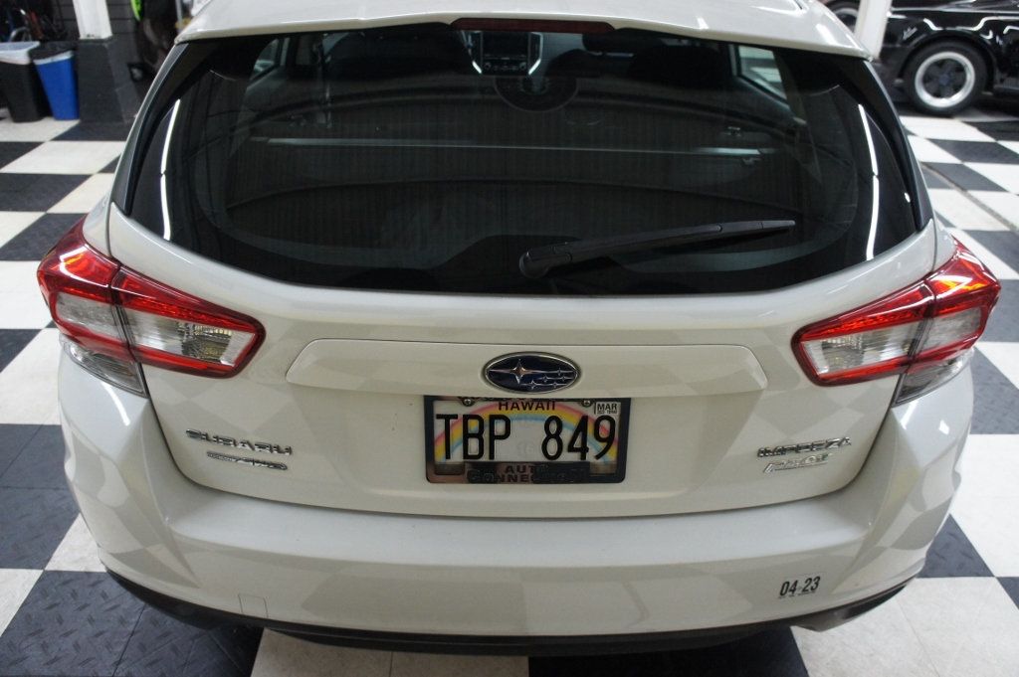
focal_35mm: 27
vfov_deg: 47.9
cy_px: 338
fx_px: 764
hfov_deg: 67.4
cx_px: 510
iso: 1600
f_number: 3.5
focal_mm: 18
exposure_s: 1/100
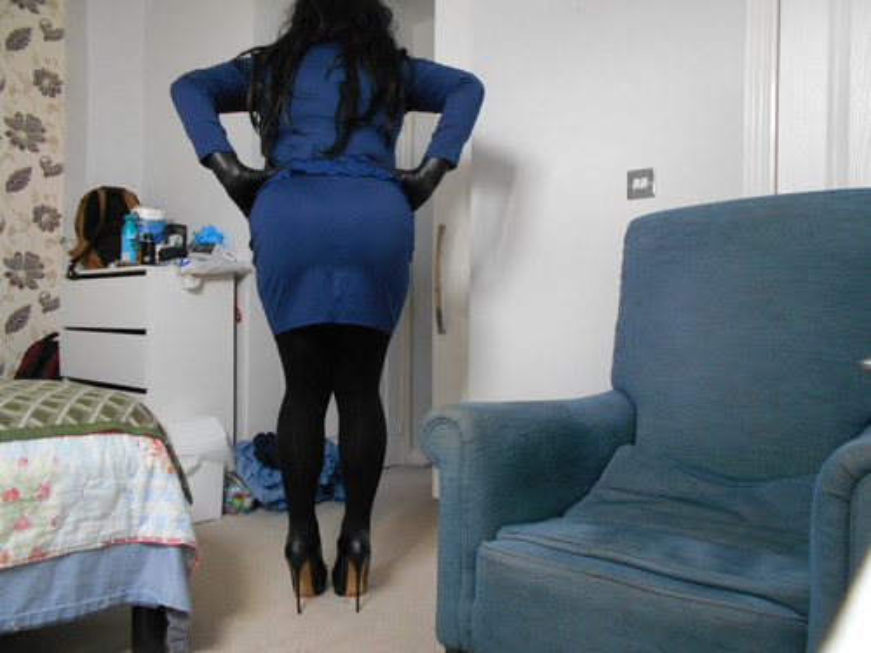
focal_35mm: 26
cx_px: 436
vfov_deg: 53.1
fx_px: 654
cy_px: 326
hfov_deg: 67.3
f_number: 3.2
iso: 360
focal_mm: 4.6
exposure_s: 1/30
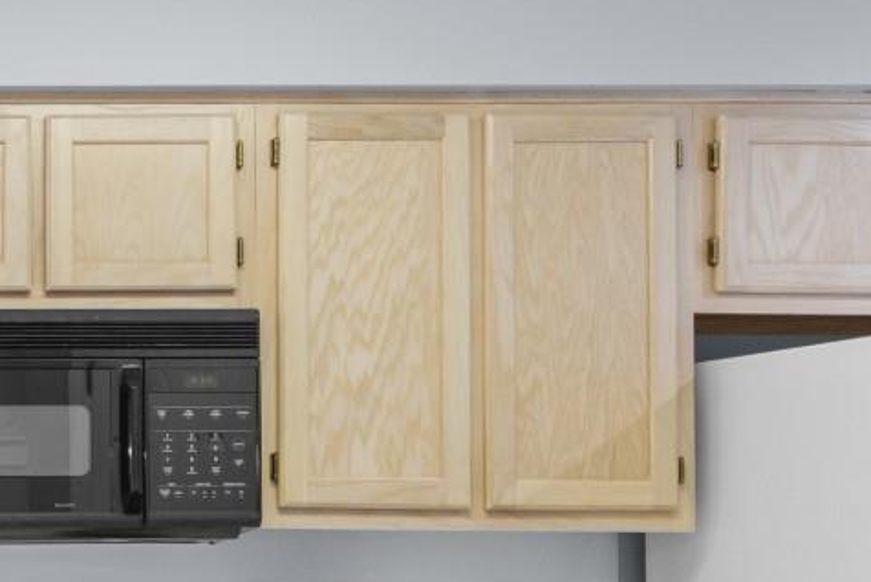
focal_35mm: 51
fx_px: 1235
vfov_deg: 26.0
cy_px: 481
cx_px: -132
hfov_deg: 33.0
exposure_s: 1
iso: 100
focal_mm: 10
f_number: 4.5
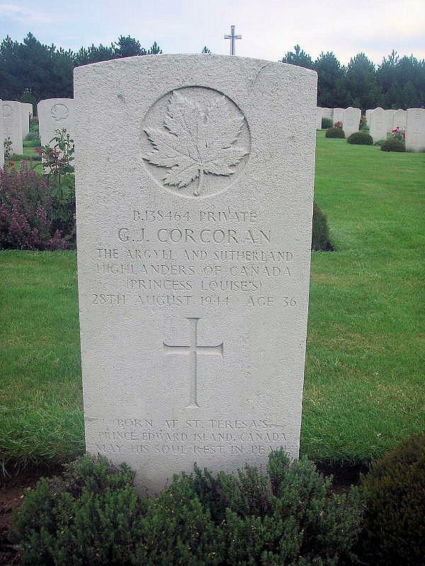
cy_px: 283
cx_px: 212
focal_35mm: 38
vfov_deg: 49.0
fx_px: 622
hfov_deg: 37.7
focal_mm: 6.3
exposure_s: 1/80
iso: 64
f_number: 3.3
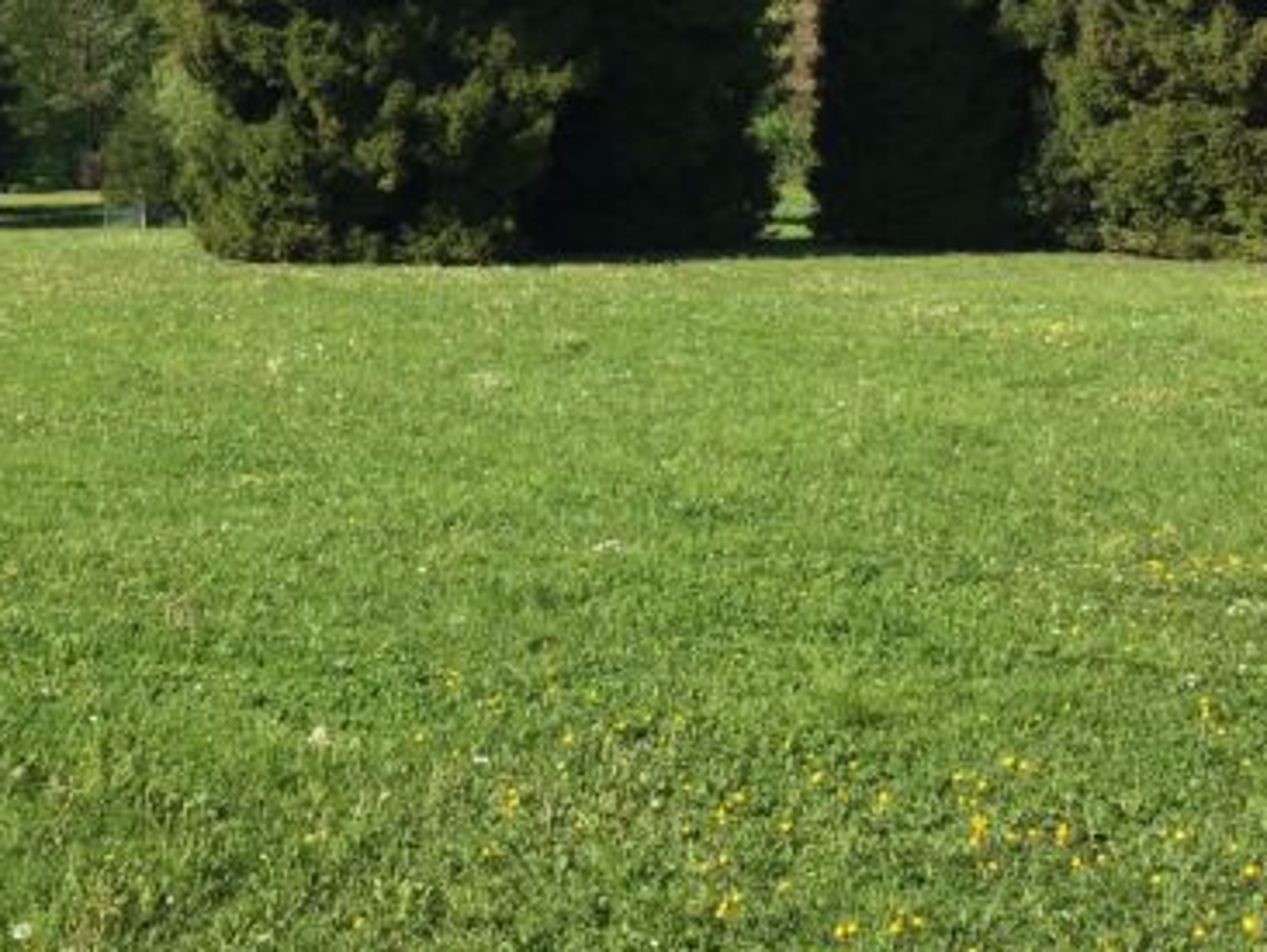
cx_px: 350
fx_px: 2381
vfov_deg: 22.0
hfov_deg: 29.4
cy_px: 83
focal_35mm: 65
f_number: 2.4
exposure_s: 1/1148
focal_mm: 3.3
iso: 25
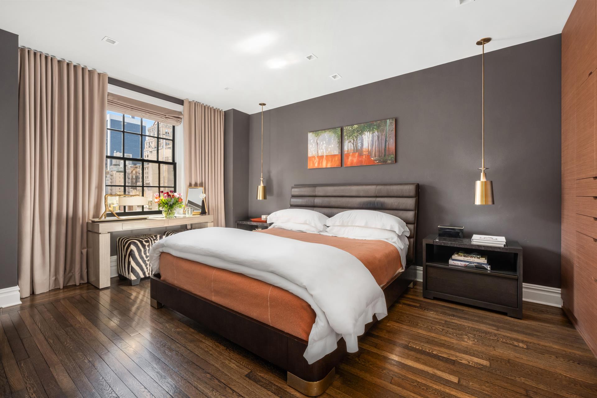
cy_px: 199
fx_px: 249
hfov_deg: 100.4
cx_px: 298
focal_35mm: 15
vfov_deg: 77.3
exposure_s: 1/3
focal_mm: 15
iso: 500
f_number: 22
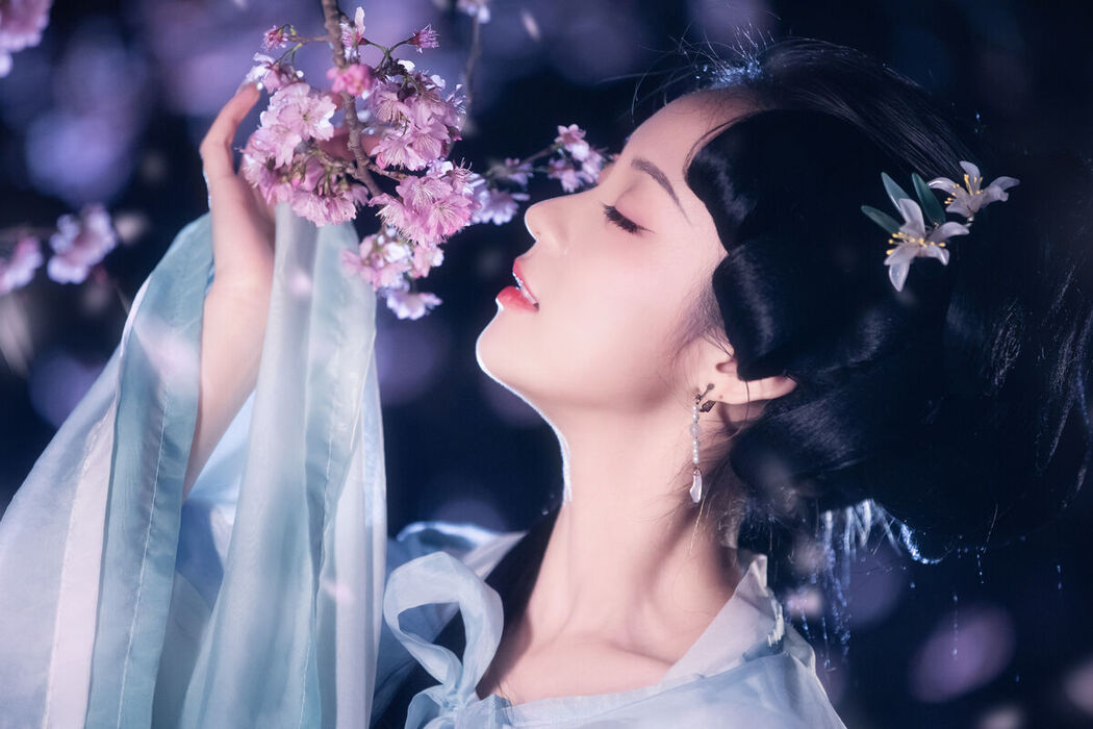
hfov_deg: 10.3
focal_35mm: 200
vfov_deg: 6.9
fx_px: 6072
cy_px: 364
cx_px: 546
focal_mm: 200
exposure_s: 1/200
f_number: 2.8
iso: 5000
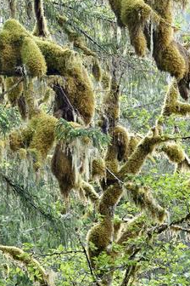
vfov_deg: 5.1
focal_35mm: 400
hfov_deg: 3.4
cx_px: 0
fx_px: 3166
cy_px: 35
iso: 320
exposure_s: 1/200
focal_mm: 70.27
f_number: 4
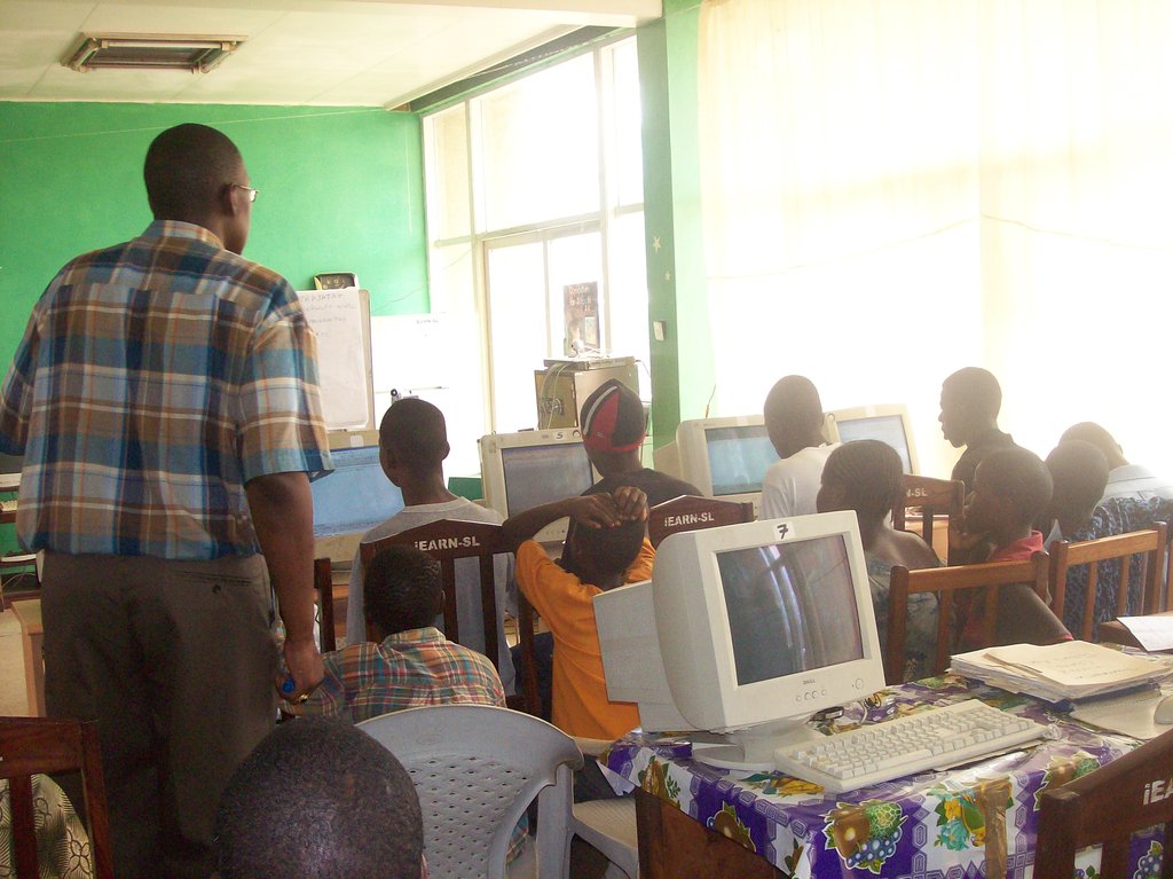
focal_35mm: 45
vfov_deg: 32.2
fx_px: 1524
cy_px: 440
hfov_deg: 42.1
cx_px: 586
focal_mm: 7.6
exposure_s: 1/73.1
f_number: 3
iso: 140
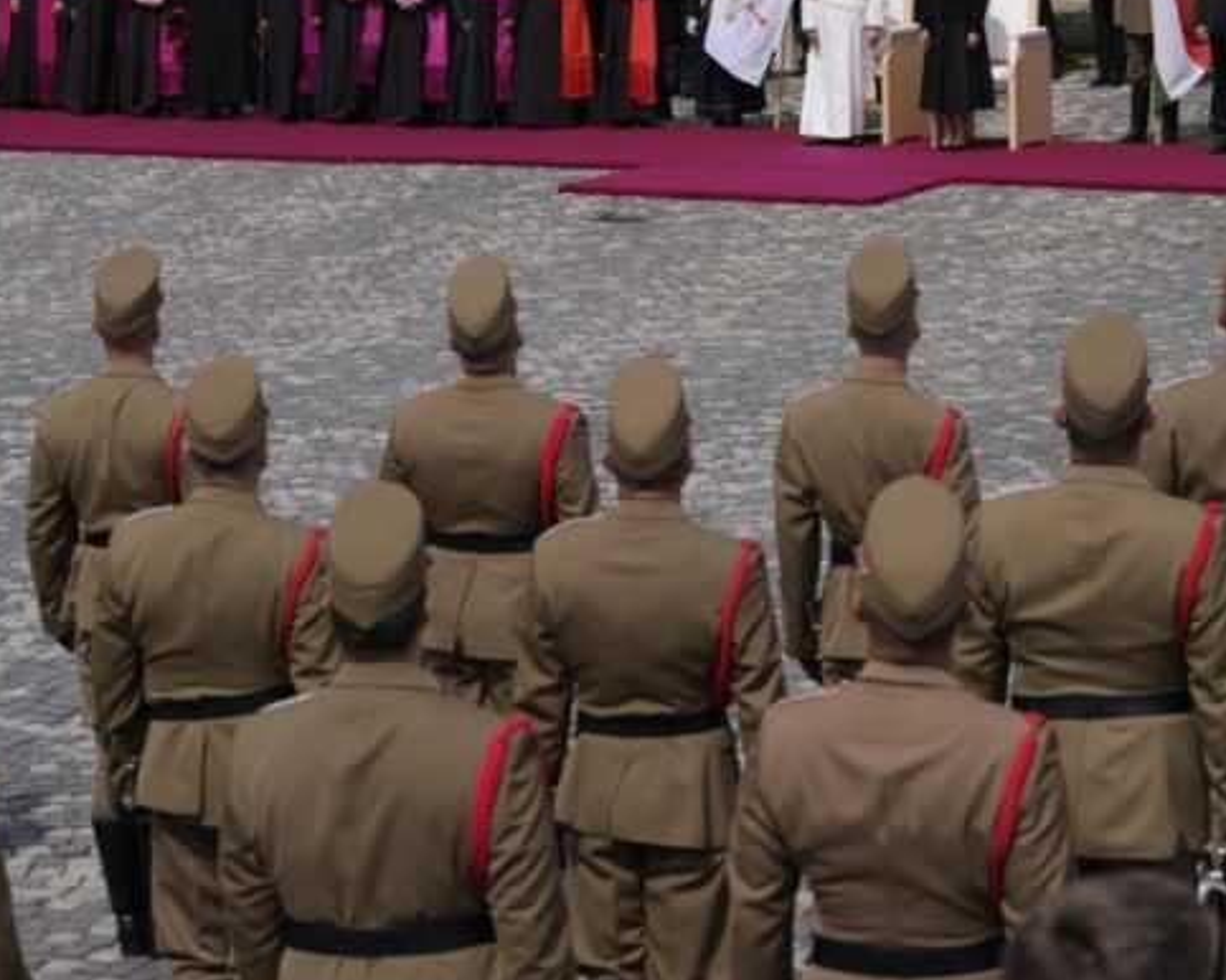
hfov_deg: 16.4
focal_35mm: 117
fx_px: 4244
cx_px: 736
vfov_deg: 13.2
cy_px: 374
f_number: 5.6
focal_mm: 70
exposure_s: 1/800
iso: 100
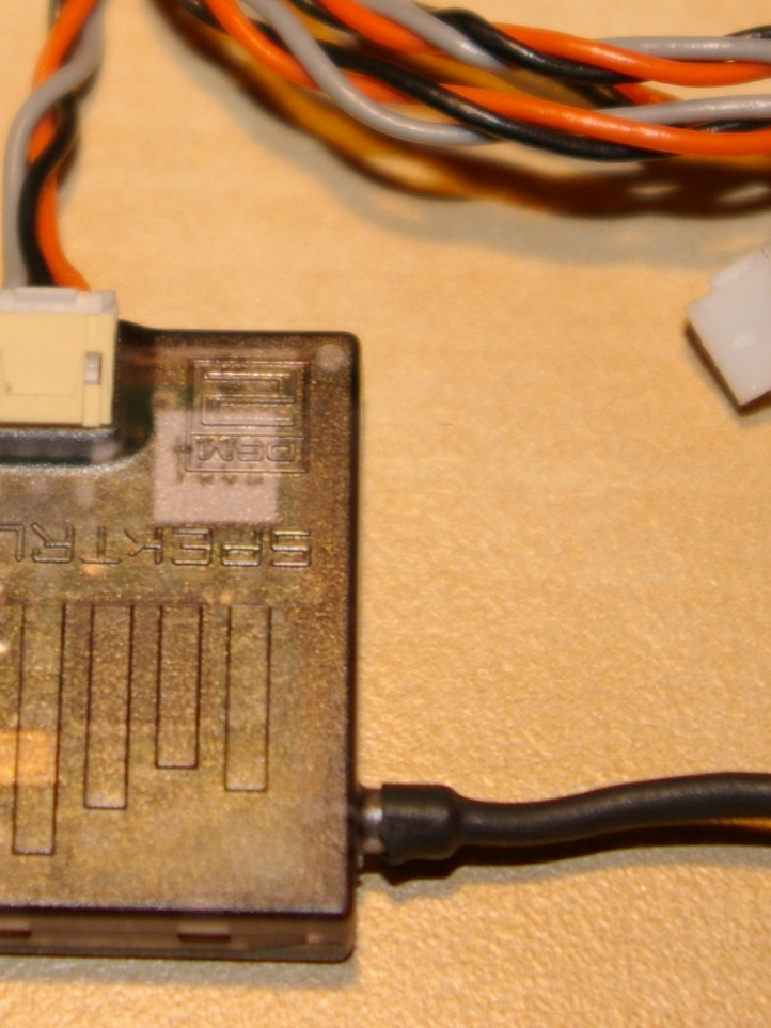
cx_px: 215
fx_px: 4411
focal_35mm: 148
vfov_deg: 13.1
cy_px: 28
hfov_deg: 10.0
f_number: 4
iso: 200
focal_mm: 33
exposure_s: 1/100
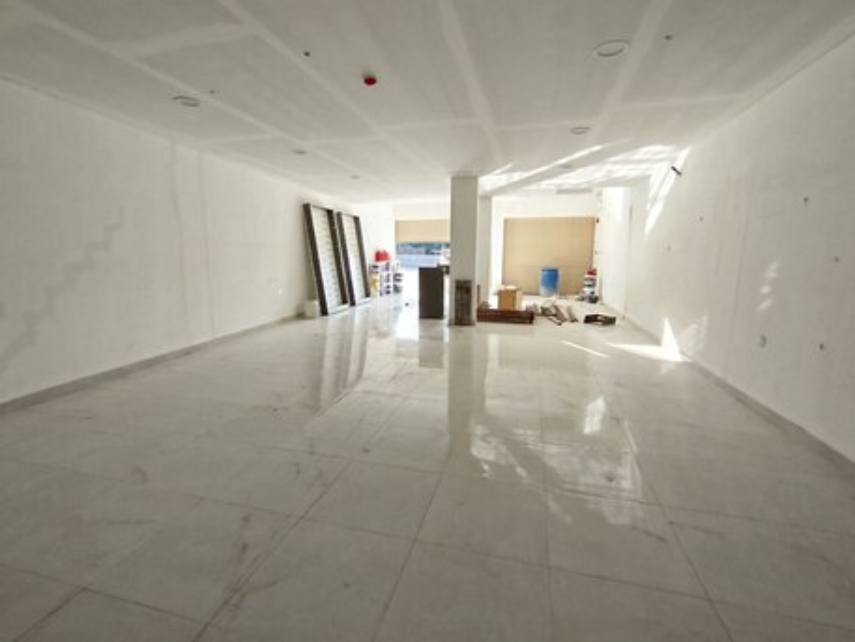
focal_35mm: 15
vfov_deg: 81.8
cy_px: 321
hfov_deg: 98.2
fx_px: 371
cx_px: 428
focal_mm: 1.65
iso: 50
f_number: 2.2
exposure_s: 1/117
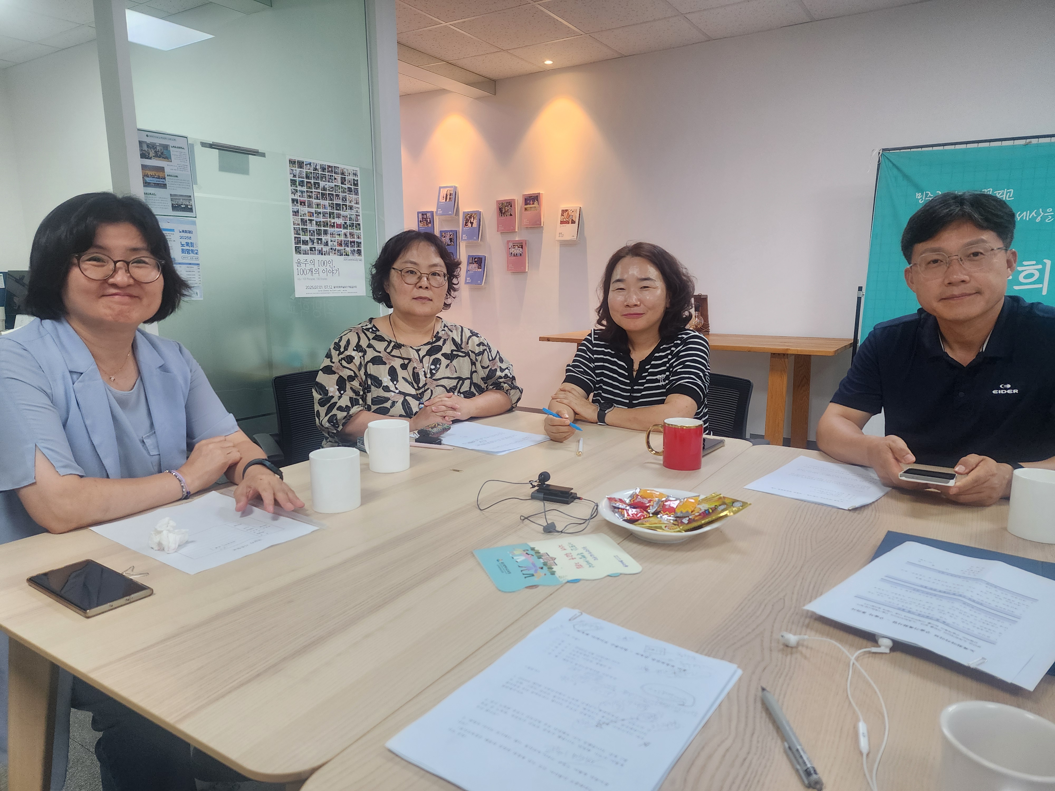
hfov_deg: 73.9
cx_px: 528
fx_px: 701
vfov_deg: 58.9
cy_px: 396
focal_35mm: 23
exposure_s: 1/120
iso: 160
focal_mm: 6.4
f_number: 1.8
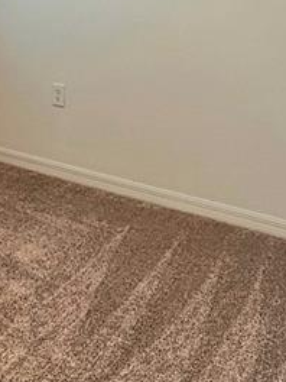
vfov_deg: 28.3
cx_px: 90
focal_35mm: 59
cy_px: -81
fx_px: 650
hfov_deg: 24.7
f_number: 2.2
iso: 160
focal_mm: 2.2
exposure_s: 1/60.2
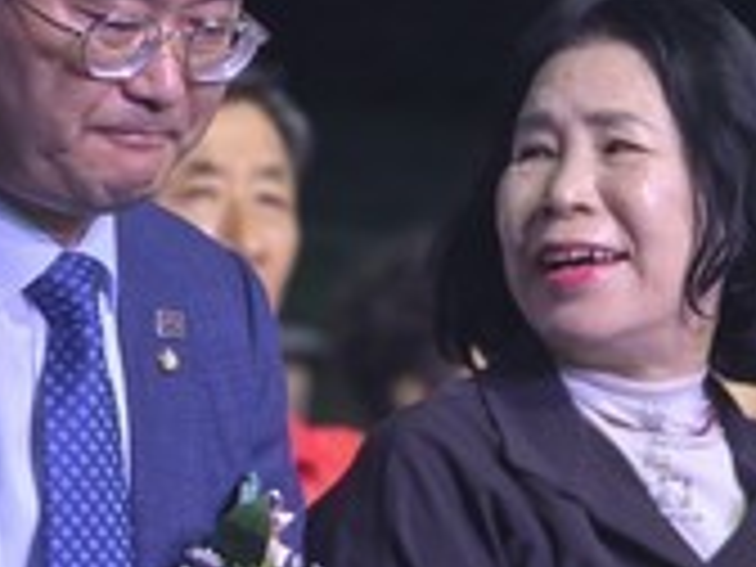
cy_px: 477
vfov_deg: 3.6
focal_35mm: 410
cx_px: 558
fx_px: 8954
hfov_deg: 4.8
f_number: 3.4
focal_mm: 18.6
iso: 250
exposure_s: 1/40
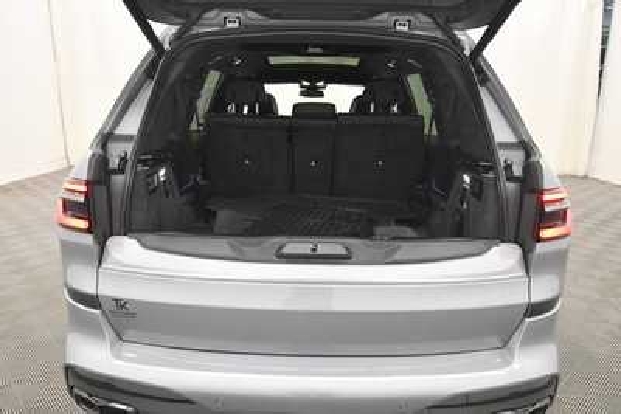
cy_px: 207
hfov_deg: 71.5
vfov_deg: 51.3
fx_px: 431
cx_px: 310
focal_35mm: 25
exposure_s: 1/125
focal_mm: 17
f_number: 5.3
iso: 1600
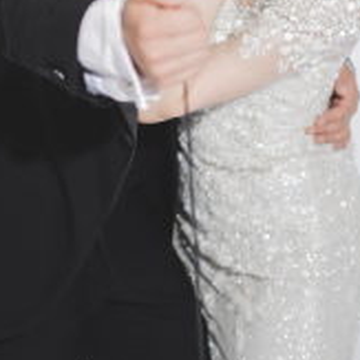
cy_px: -121
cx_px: 216
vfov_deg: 12.2
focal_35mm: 138
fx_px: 1624
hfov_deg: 12.6
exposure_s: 1/160
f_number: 2
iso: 125
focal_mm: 55
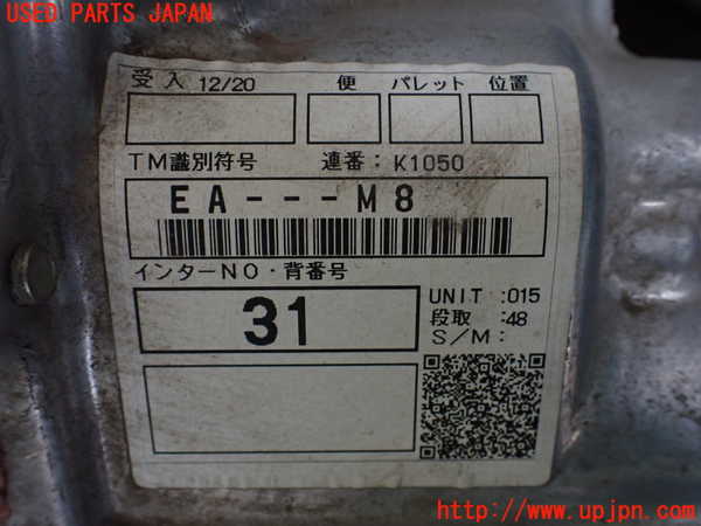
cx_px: 350
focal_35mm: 30
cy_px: 263
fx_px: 608
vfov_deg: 46.8
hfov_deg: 60.0
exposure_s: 1/125
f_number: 2.3
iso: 500
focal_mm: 5.4
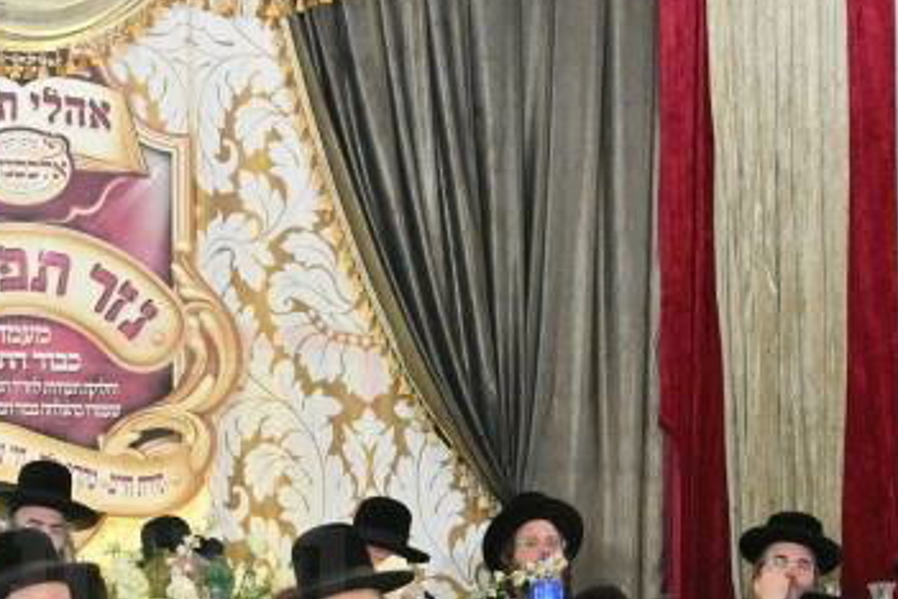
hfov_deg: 19.2
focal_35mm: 105
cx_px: 169
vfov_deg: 12.9
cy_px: 612
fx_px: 2619
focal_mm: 24
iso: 1600
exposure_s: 1/160
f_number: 4
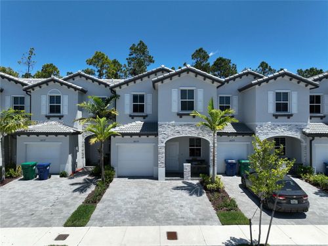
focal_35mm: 24
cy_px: 123
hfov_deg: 71.6
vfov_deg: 56.7
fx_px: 227
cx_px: 164
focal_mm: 12.29
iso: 120
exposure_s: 1/400
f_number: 2.8
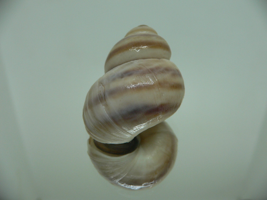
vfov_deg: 40.7
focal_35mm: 35
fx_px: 270
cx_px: 134
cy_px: 100
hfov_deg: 52.6
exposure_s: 1/60
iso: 100
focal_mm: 4.6
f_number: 2.8
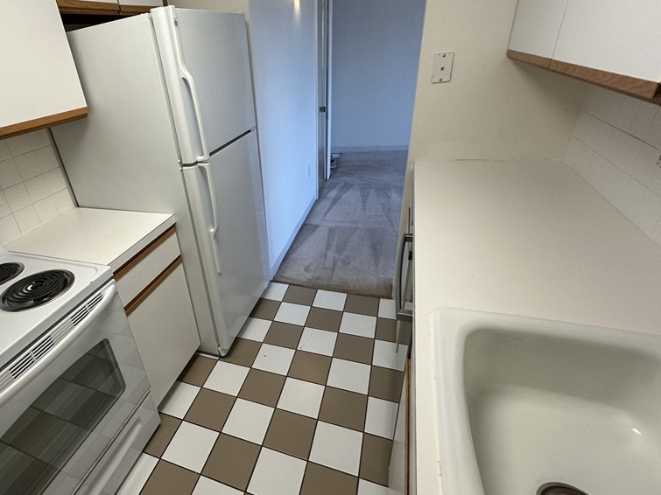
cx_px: 232
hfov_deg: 82.4
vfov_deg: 68.7
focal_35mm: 19
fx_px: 363
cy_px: 255
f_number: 2.2
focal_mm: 2.22
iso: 125
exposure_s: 1/120
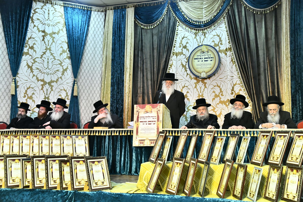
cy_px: 101
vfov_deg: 30.5
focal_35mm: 44
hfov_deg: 44.5
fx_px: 370
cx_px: 152
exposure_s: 1/250
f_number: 5.6
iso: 4000
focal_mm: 44
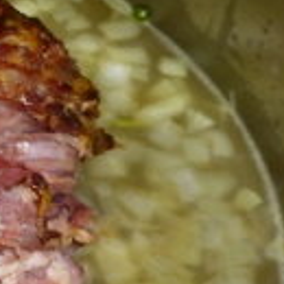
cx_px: -138
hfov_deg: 14.6
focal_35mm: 111
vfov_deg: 15.7
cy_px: 142
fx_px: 1030
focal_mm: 6.1
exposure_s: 1/60
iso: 100
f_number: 3.7
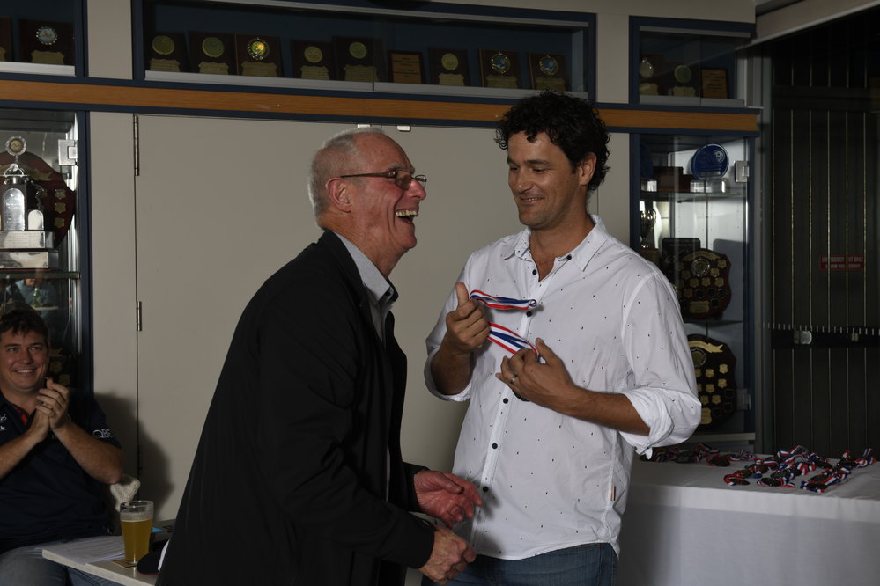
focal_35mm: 50
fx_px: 1222
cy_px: 293
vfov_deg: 27.0
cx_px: 440
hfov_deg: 39.6
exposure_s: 1/125
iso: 320
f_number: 9
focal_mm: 50
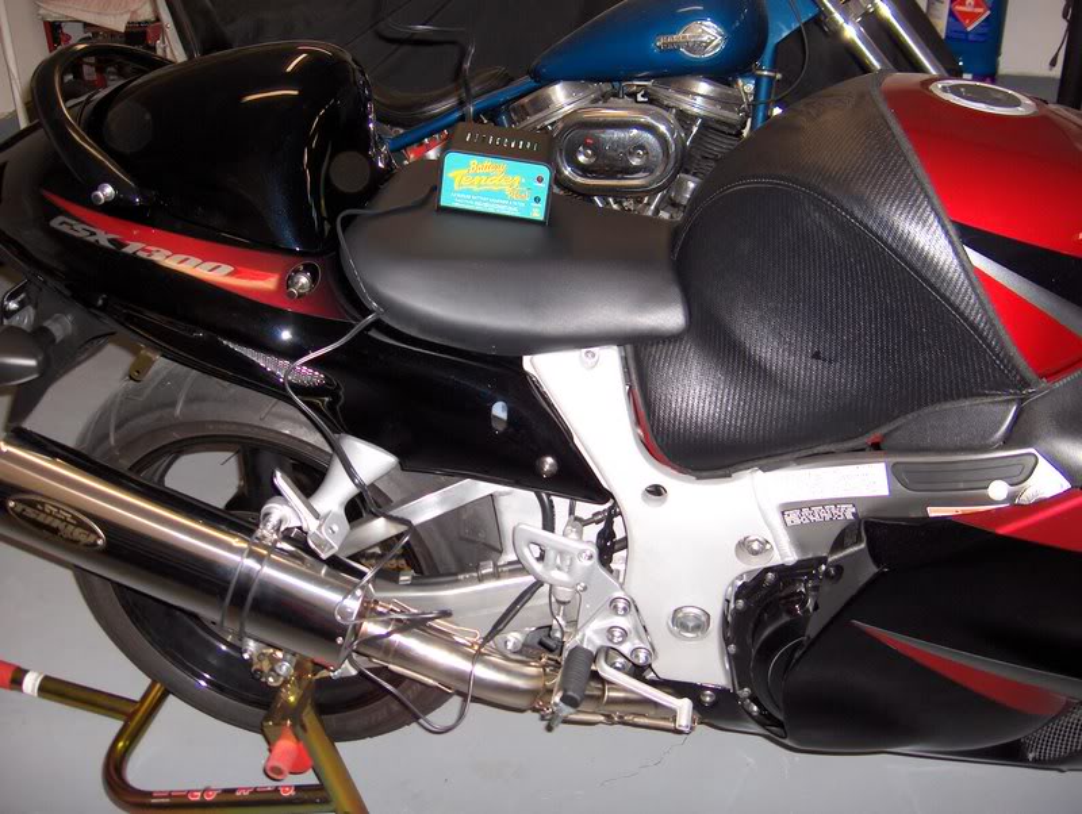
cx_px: 541
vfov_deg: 36.9
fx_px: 1220
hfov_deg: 47.8
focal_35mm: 39
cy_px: 407
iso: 100
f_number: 2.8
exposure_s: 1/60
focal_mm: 8
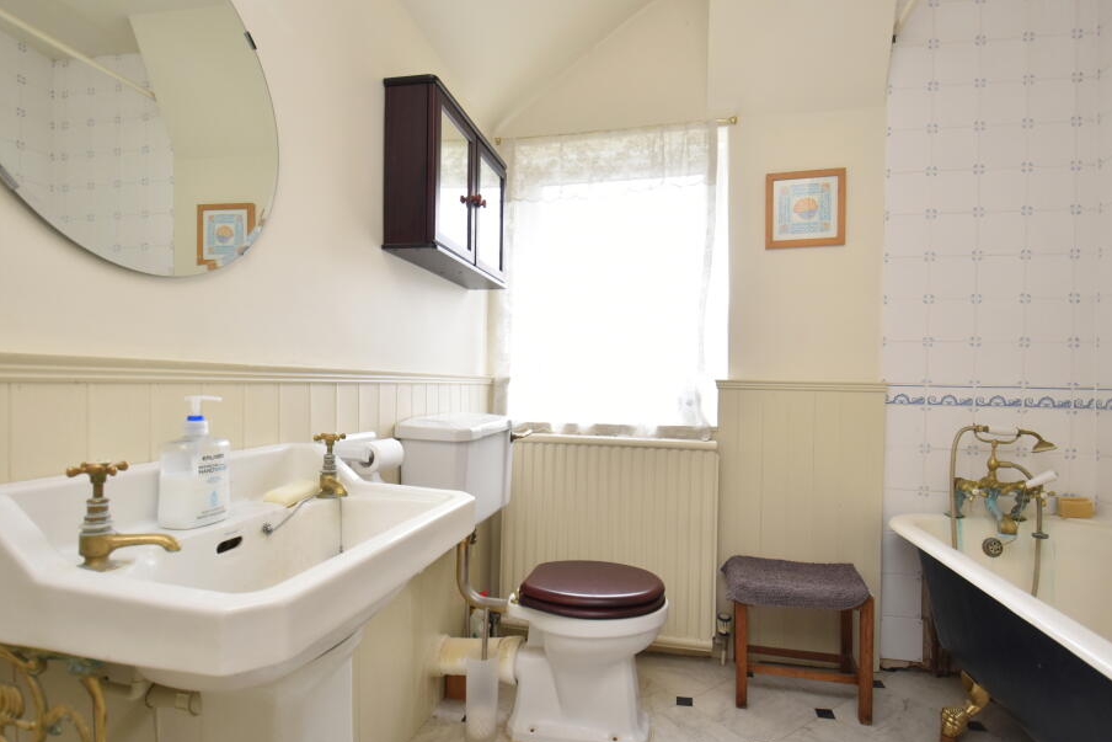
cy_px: 380
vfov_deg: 70.5
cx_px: 568
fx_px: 525
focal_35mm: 17
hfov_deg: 93.3
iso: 800
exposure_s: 1/160
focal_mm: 10
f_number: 4.5
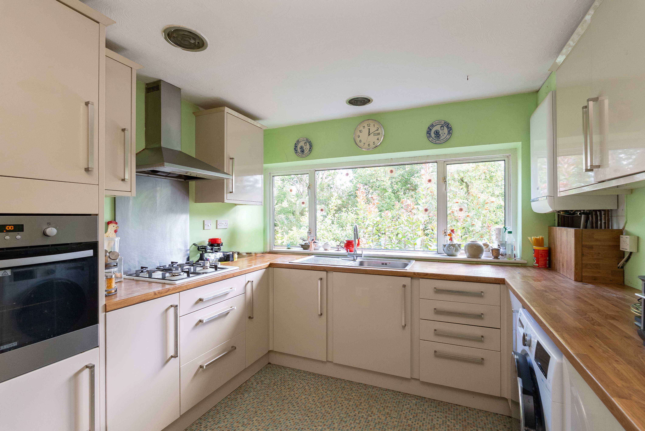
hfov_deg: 96.7
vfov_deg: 73.8
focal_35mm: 16
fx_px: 287
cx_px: 322
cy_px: 216
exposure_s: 1/15
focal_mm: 16
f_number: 7.1
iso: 800
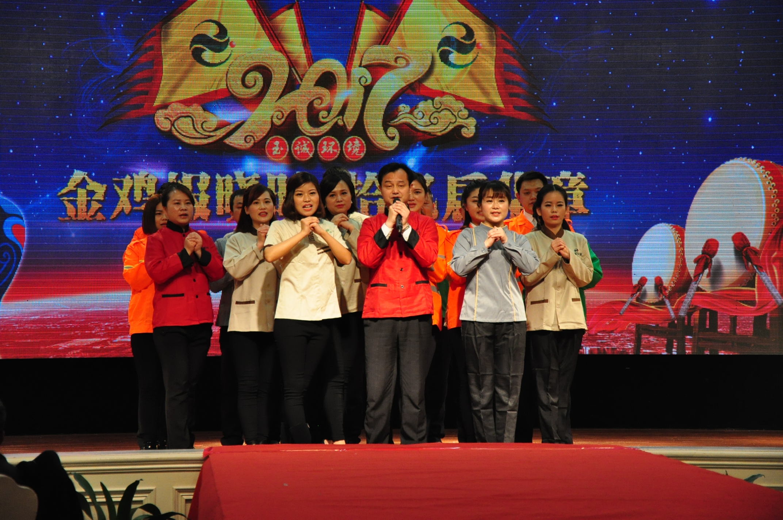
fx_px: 2281
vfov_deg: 13.0
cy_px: 260
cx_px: 392
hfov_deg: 19.5
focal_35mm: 105
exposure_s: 1/200
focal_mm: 70
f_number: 5.3
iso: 1600
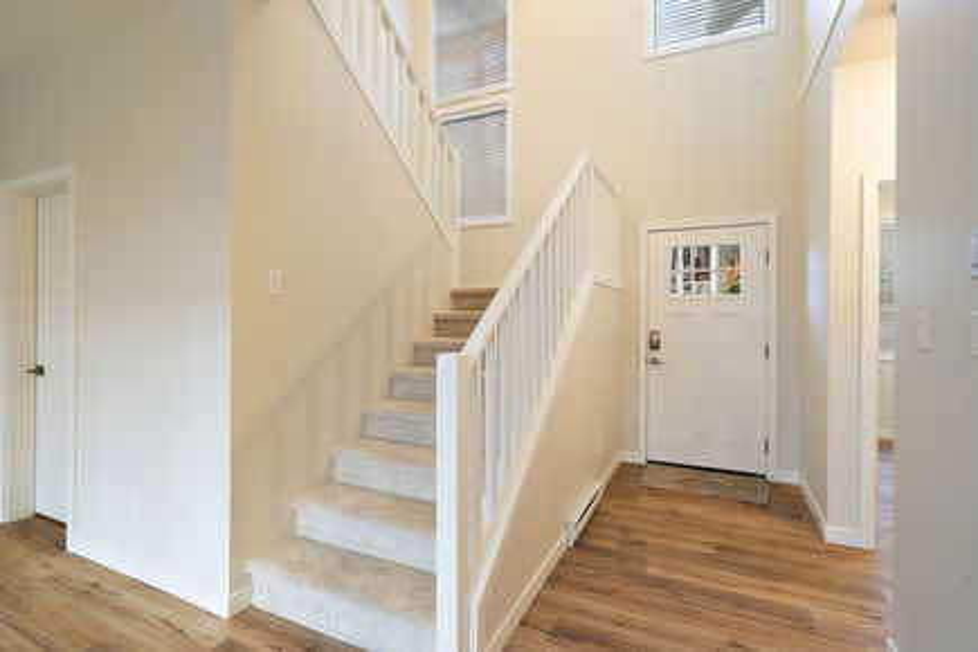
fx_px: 462
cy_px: 326
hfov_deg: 93.3
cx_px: 489
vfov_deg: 70.4
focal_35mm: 17
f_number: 8
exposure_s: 1
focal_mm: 17
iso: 250
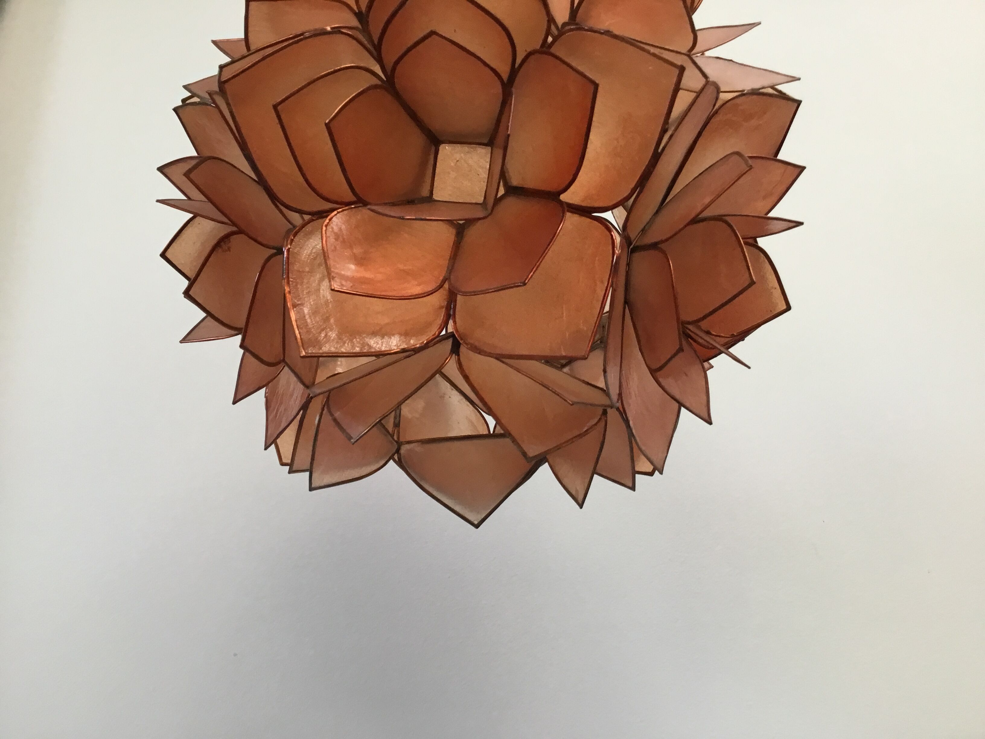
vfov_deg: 45.4
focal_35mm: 31
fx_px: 882
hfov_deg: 58.4
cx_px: 492
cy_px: 370
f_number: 2.4
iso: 40
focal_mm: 3.3
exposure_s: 1/33
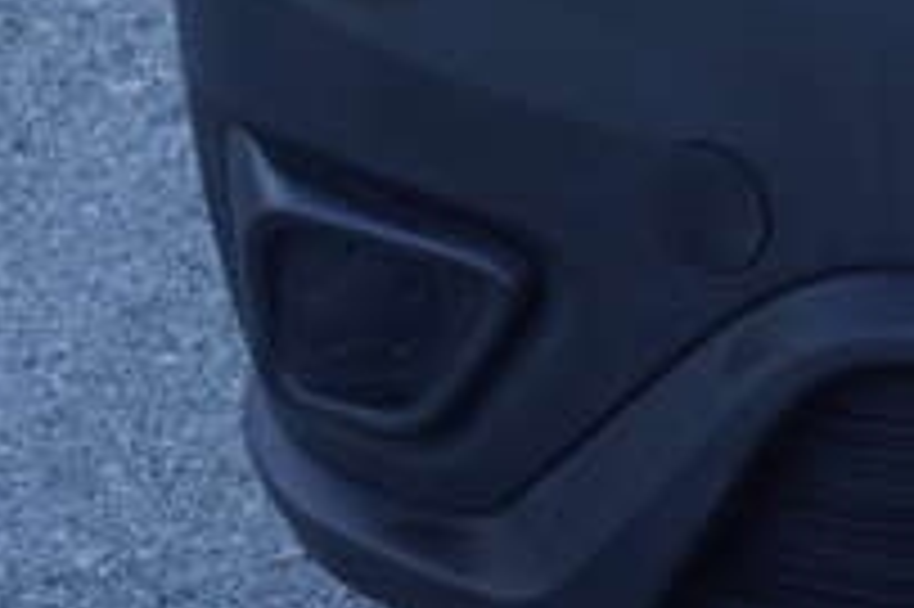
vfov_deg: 5.7
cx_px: 1742
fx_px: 5979
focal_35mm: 236
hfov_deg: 8.4
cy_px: -534
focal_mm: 29
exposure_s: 1/80
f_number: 5.6
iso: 100
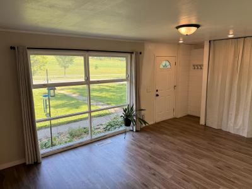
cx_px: 126
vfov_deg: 56.8
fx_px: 175
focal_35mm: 24
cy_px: 94
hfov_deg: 71.6
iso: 100
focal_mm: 6.76
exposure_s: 1/365
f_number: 1.78
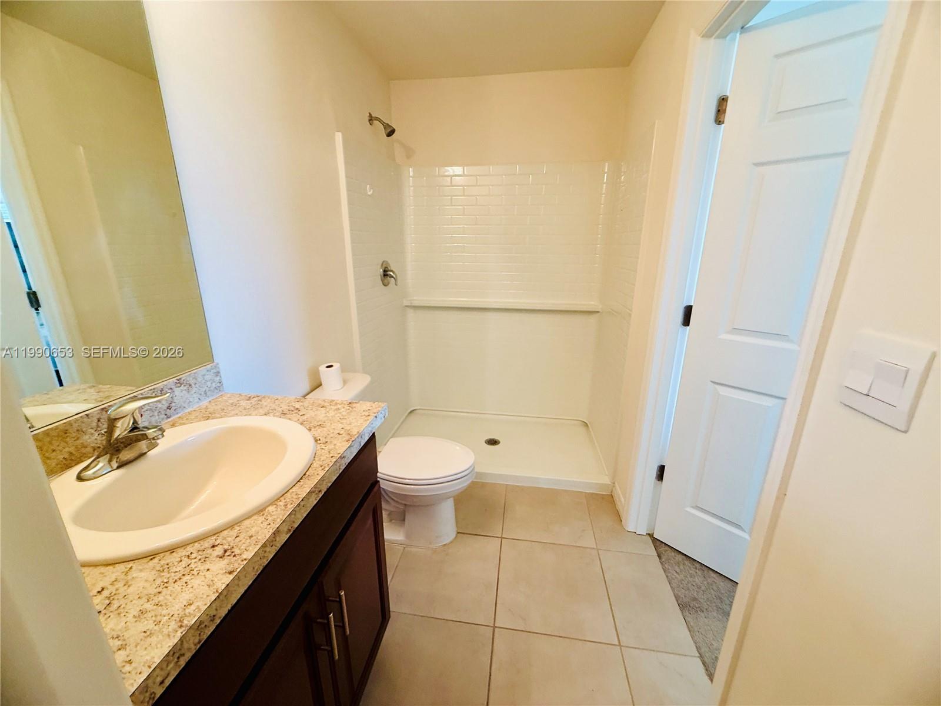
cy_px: 353
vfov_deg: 85.7
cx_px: 470
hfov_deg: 102.1
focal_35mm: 14
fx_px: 381
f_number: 2.2
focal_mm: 2.22
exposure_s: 1/60
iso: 160
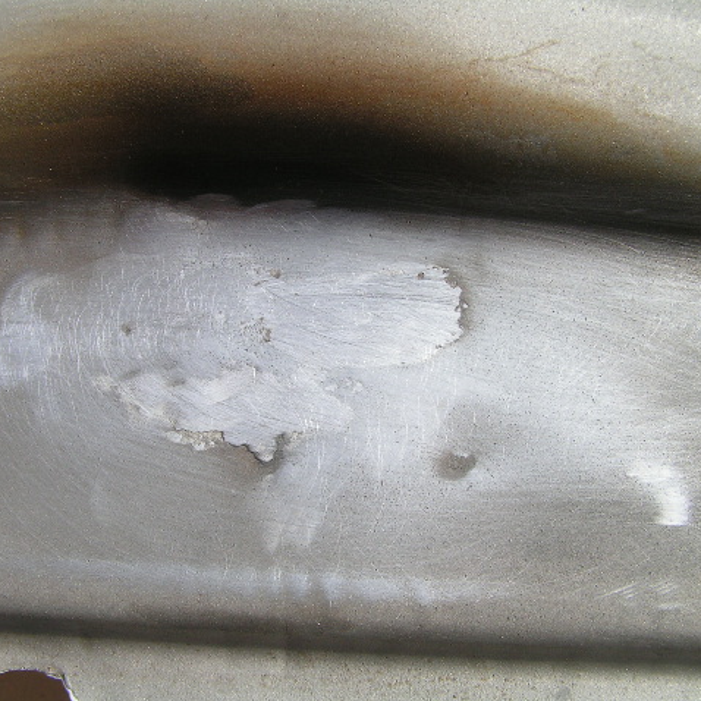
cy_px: 350
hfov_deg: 37.5
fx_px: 1031
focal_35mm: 45
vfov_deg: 37.6
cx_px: 340
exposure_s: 1/200
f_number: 5.6
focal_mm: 6.3
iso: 50
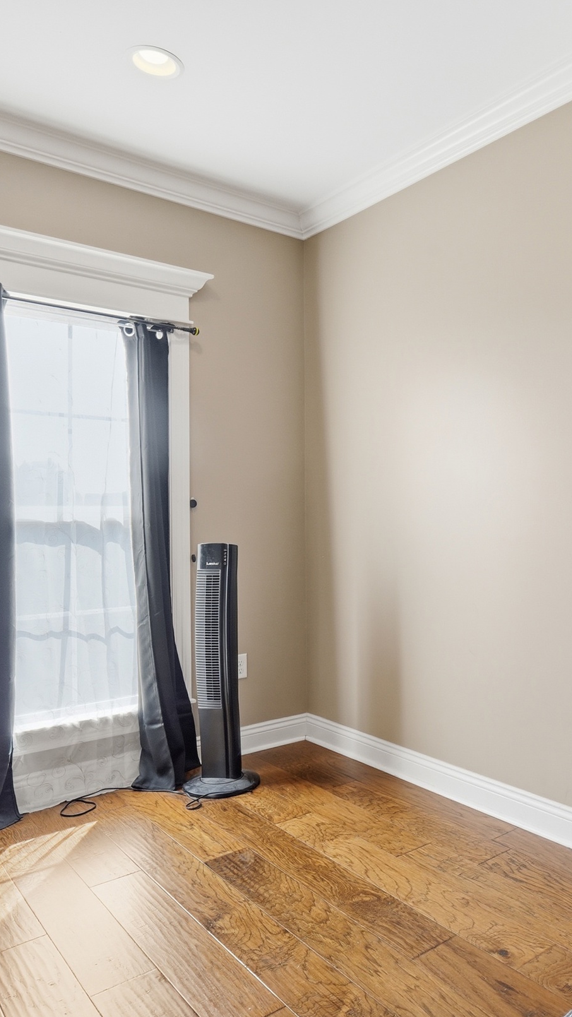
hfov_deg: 42.8
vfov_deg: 71.9
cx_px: 439
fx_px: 701
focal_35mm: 26
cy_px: 521
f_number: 9
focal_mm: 16
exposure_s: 1/100
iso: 400
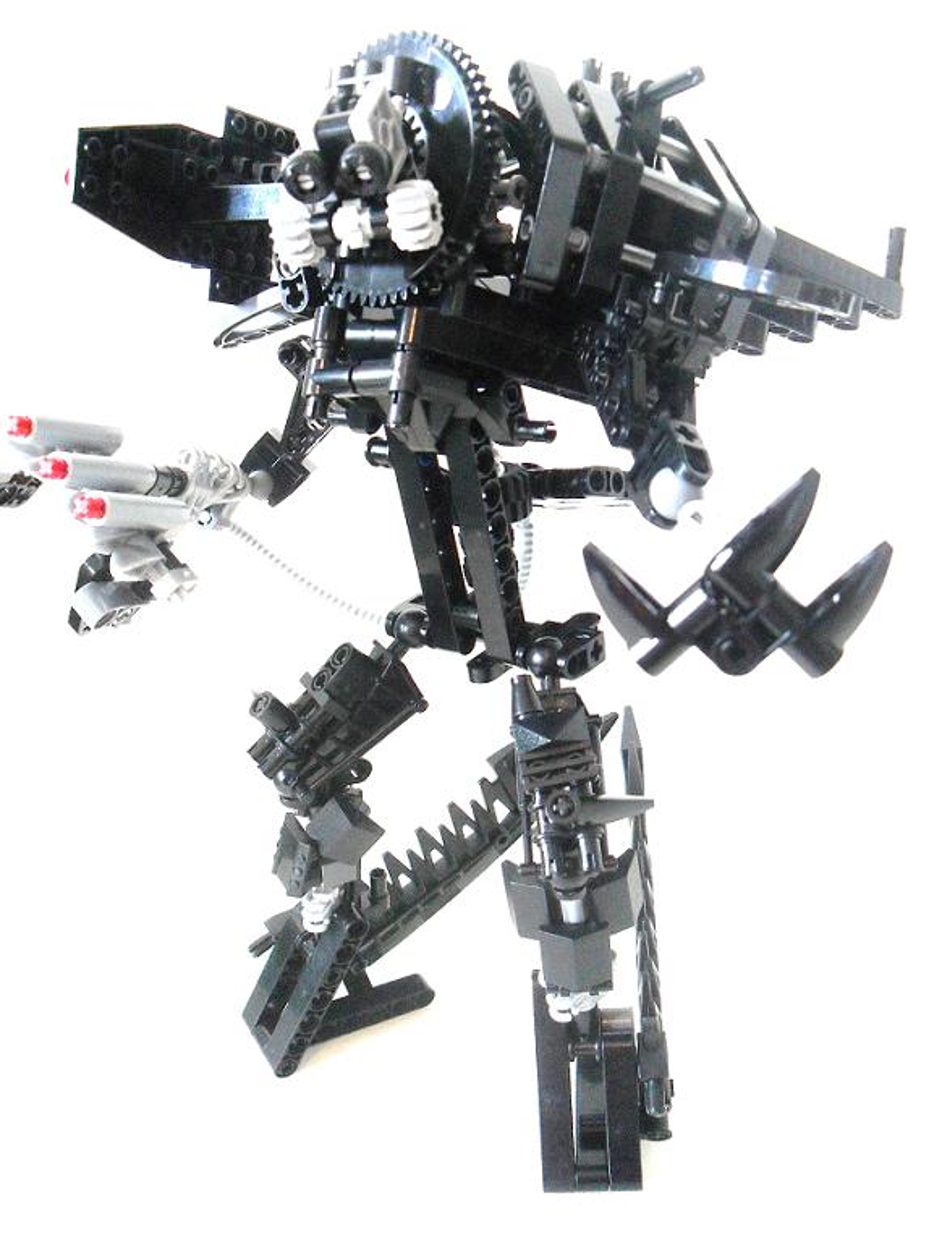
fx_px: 1270
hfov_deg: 40.7
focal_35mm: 35
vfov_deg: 52.6
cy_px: 628
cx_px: 471
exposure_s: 1/45
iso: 200
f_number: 2.8
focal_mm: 6.2
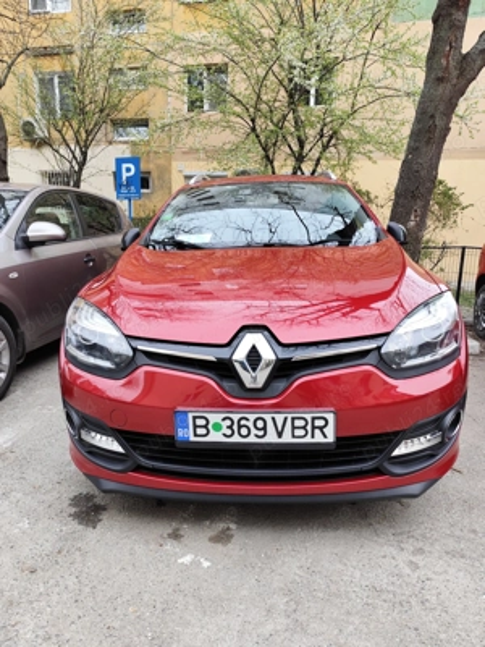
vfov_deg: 73.9
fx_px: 430
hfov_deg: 58.9
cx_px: 242
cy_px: 324
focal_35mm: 23
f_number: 1.65
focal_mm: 6.19
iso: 50
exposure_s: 1/150
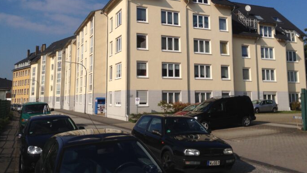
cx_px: 157
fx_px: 301
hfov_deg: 54.0
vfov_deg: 31.8
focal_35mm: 37
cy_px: 62
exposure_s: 1/3390
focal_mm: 4.12
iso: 50
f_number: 2.4
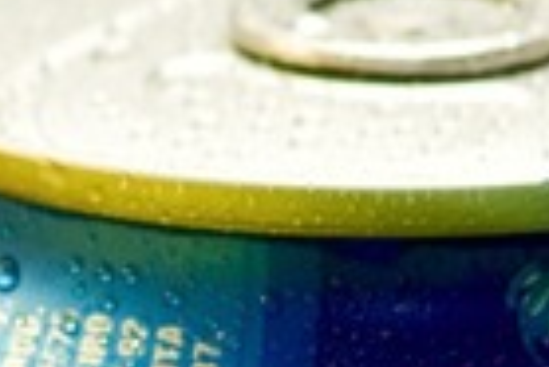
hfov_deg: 1.0
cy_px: 249
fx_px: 30867
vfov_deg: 0.7
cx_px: 43
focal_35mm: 2022
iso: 100
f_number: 14
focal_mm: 240
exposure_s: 1/160
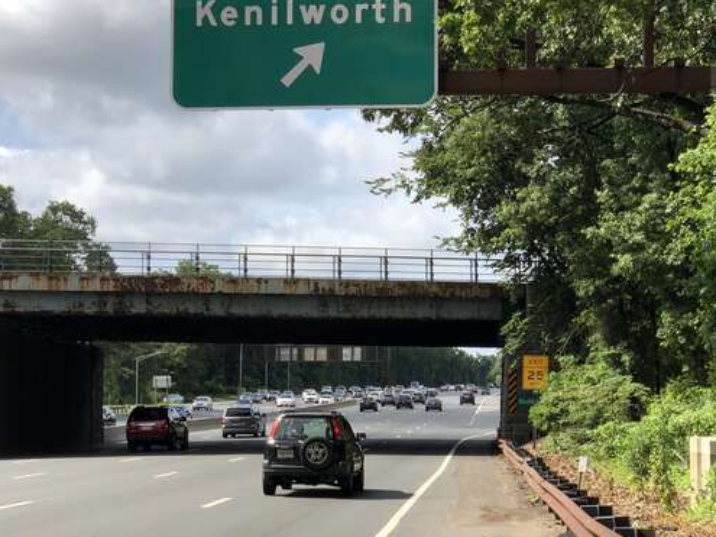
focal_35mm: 84
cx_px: 320
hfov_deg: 23.3
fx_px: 1737
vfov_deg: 17.6
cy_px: 271
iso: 16
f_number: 2.4
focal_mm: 6
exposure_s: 1/883
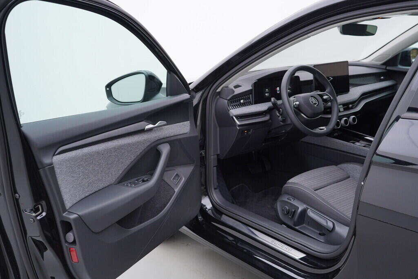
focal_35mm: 36
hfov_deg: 53.1
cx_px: 209
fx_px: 418
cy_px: 140
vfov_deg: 36.9
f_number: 3.2
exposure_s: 1/50
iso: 125
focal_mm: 24
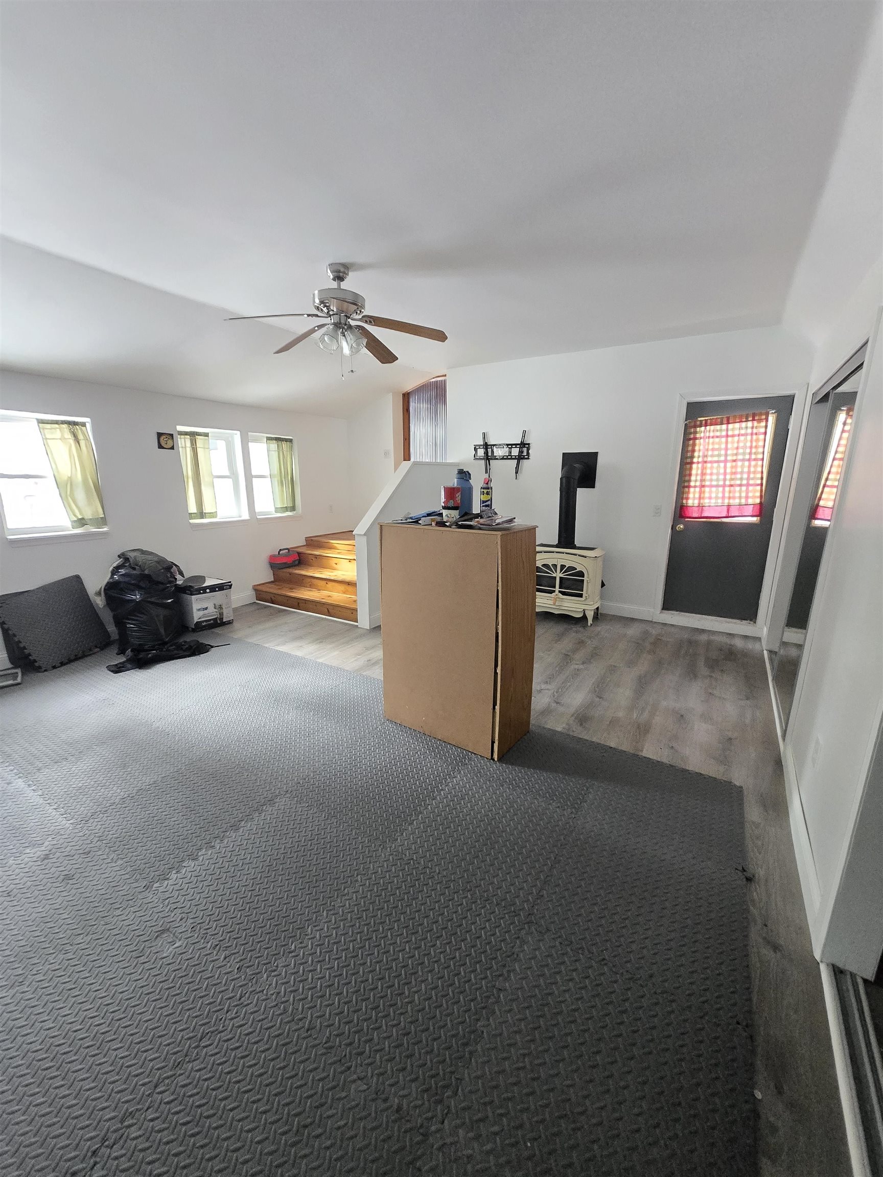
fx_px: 442
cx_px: 442
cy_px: 588
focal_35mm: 13
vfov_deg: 106.2
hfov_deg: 89.9
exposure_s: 1/60
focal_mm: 1.7
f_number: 2.2
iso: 800
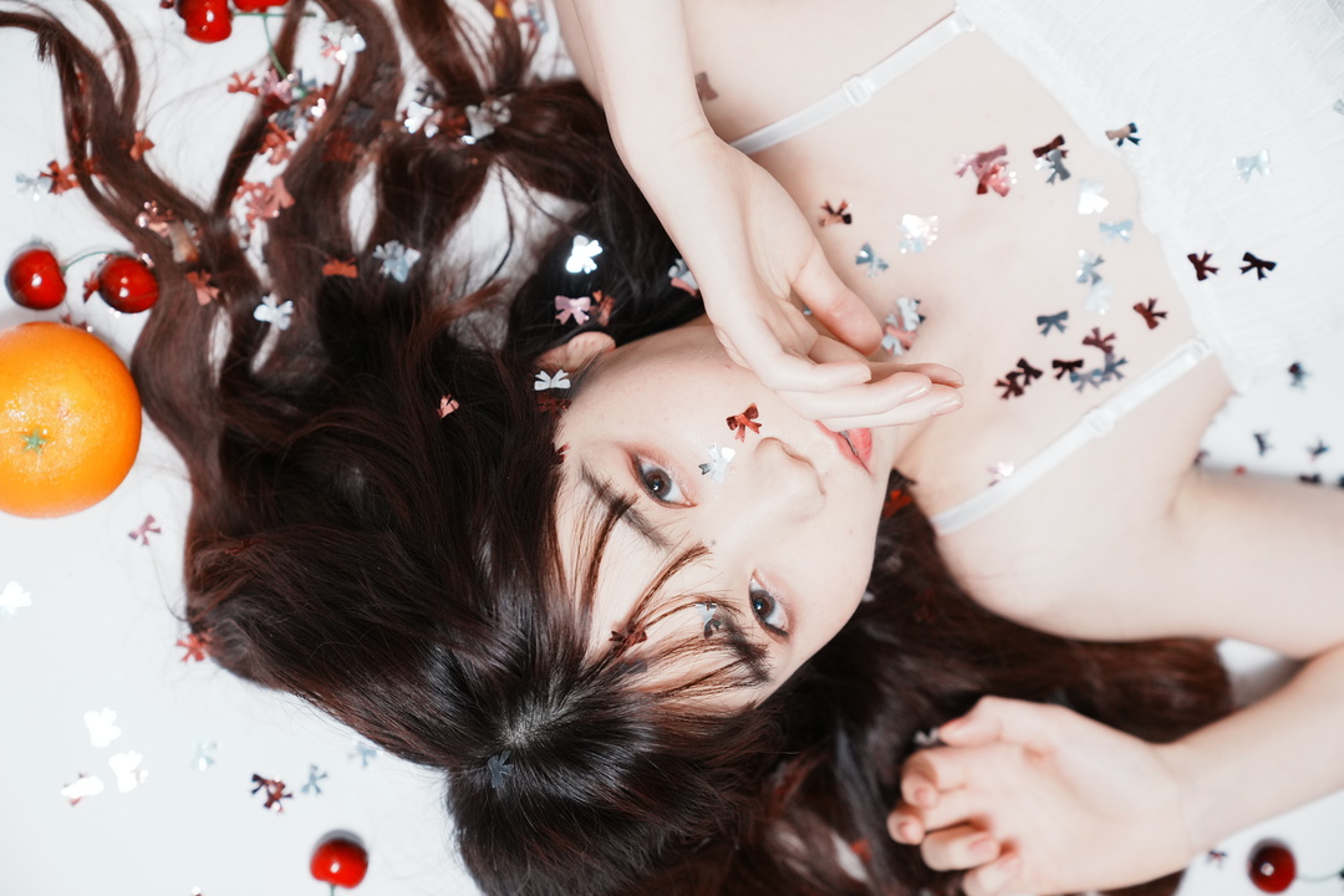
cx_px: 672
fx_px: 2613
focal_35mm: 70
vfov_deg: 19.5
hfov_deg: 28.8
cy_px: 448
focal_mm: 70
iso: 1250
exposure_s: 1/250
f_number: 3.5
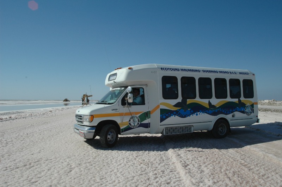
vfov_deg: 39.9
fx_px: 258
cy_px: 94
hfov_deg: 57.3
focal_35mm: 33
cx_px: 141
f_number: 11
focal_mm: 22
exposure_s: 1/500
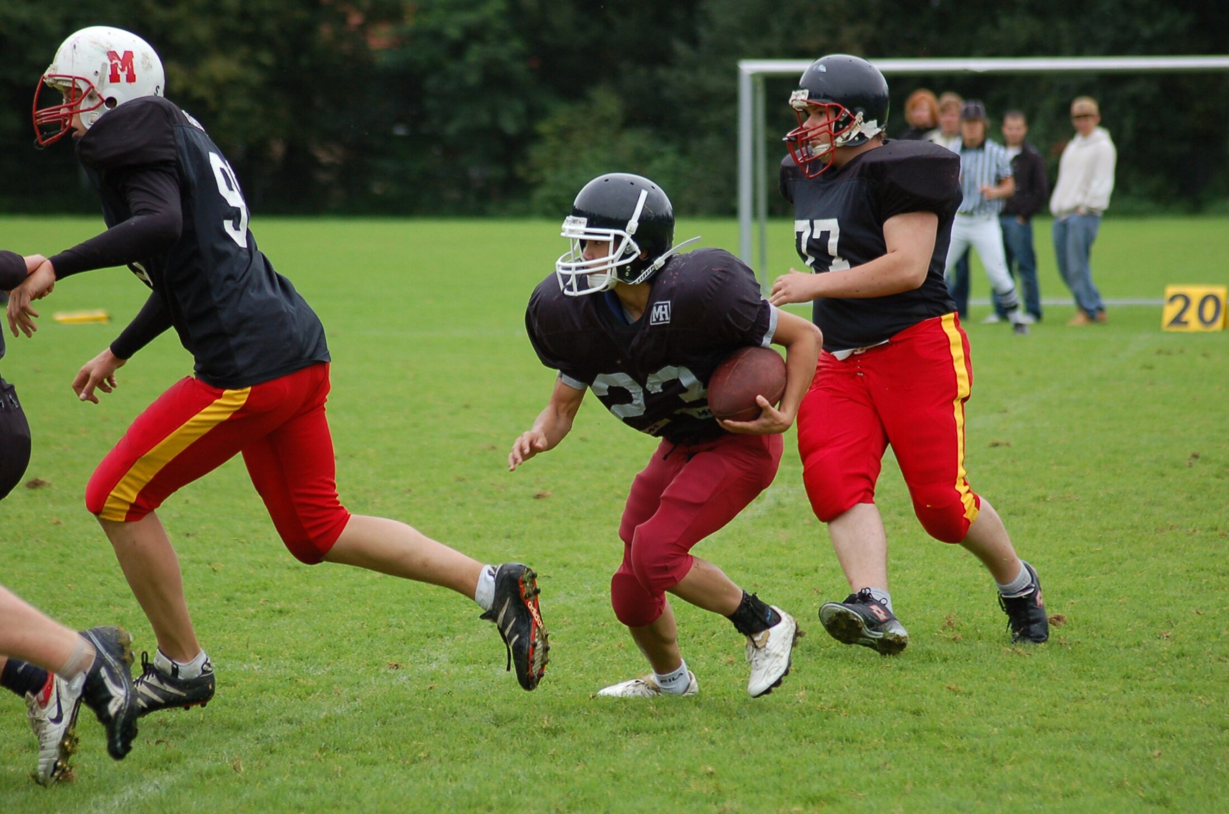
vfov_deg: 6.8
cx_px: 614
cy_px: 407
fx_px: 6900
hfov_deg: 10.2
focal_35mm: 202
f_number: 4.5
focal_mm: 135
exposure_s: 1/800
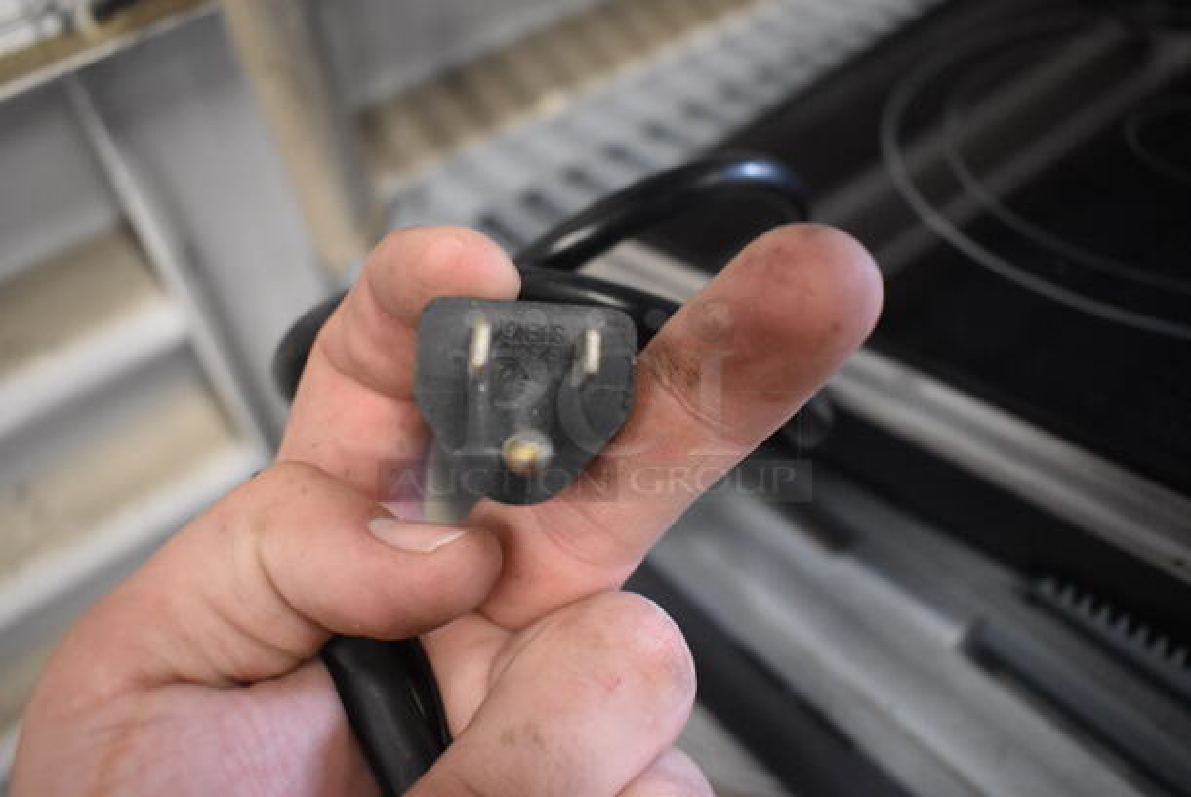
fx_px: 993
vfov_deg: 43.7
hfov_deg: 61.9
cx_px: 596
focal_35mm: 30
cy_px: 398
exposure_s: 1/125
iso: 4000
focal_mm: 20
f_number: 3.8
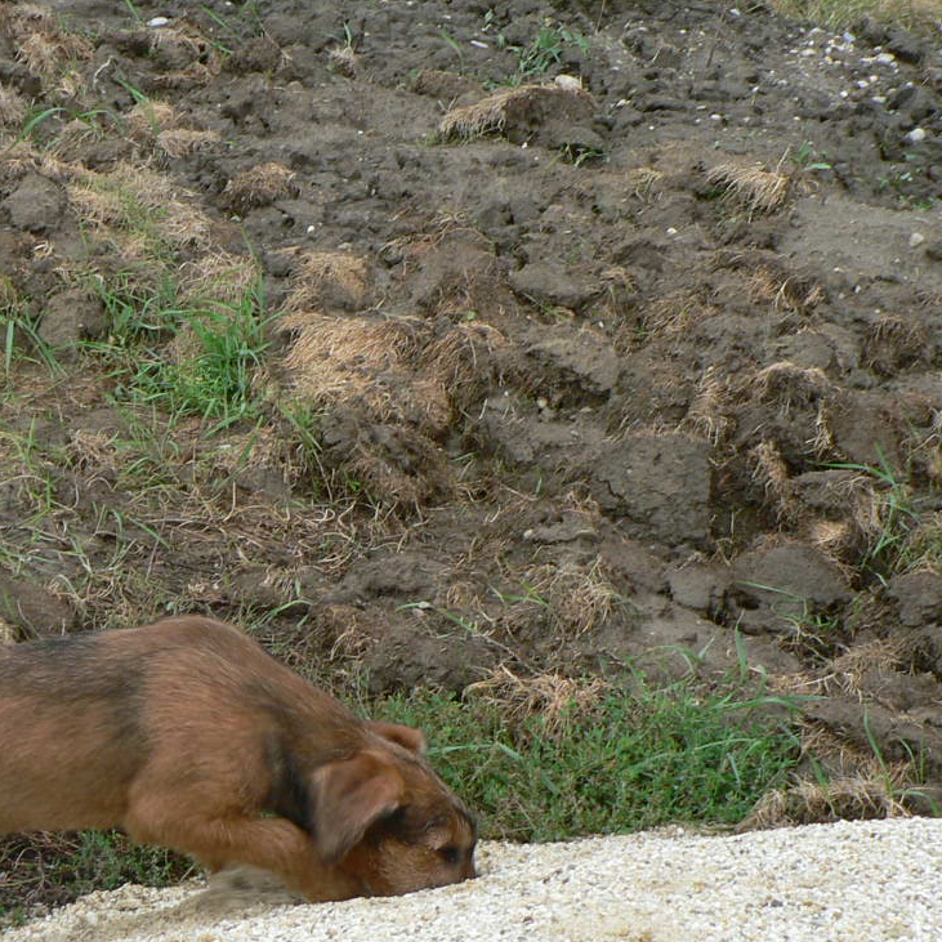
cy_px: 687
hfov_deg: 19.2
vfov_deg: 19.4
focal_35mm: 89
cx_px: 138
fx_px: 2740
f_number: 2.8
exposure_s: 1/80
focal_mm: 7.7
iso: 80
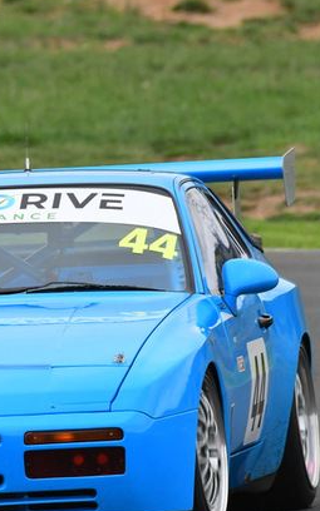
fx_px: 20944
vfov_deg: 1.4
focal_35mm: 1501
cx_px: 4
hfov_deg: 0.9
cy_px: 301
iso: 1600
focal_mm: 500
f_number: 10
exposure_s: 1/640
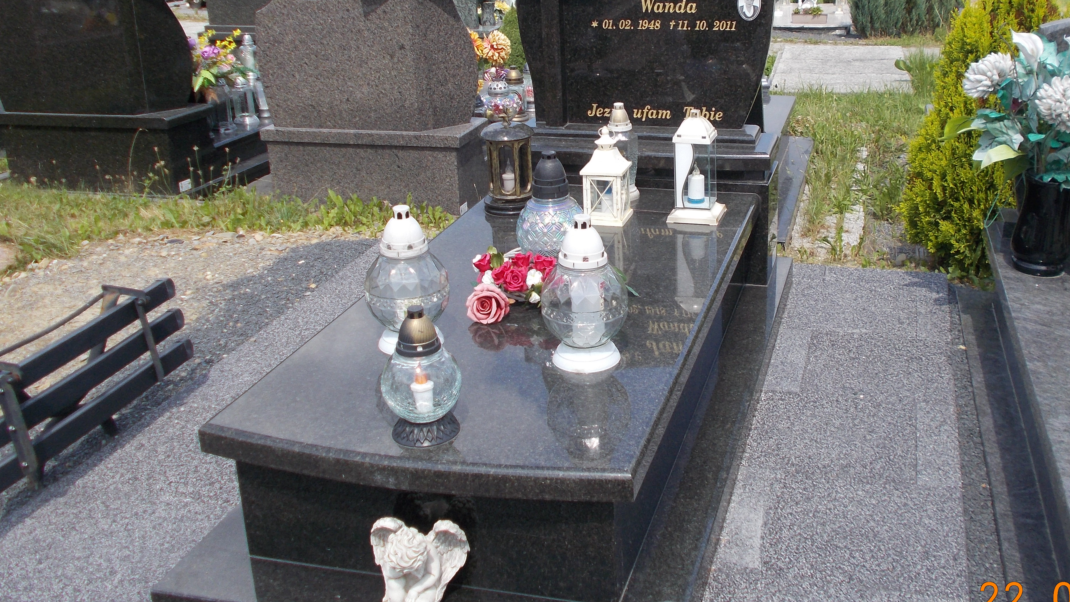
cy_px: 214
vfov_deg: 28.9
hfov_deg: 49.2
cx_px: 620
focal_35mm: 41
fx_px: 1163
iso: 80
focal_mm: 5.3
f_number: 8.6
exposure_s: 1/100
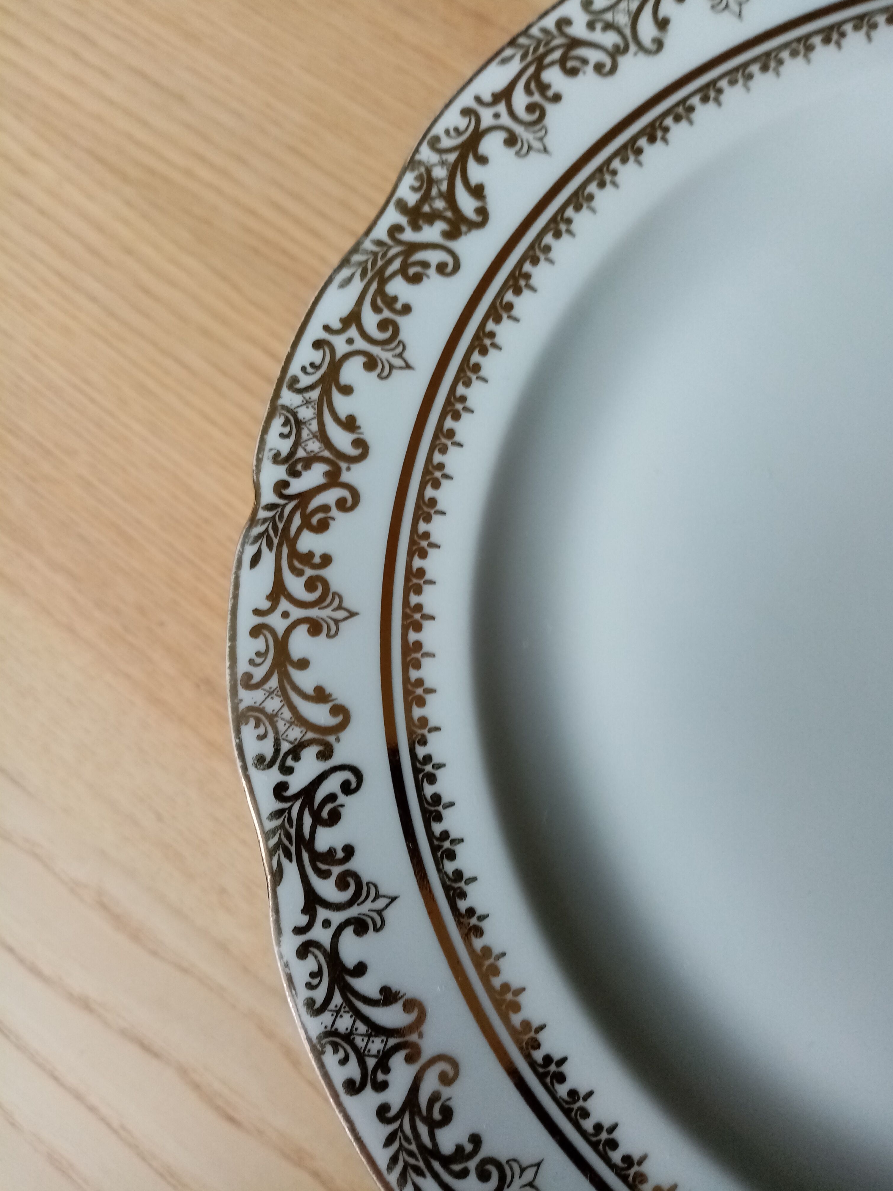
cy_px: 587
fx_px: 929
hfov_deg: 51.3
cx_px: 463
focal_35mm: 27
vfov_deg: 65.3
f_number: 1.8
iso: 185
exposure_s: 1/33.3
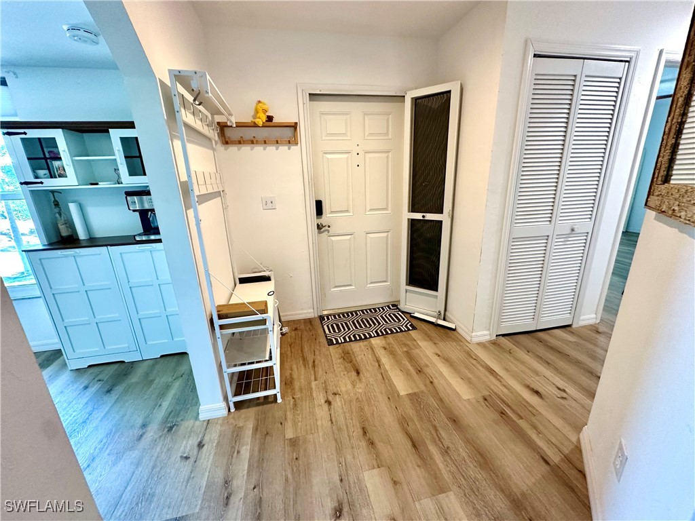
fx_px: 281
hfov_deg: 102.1
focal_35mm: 14
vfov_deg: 85.7
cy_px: 260
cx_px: 348
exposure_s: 1/84
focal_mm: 2.22
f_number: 2.2
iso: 250
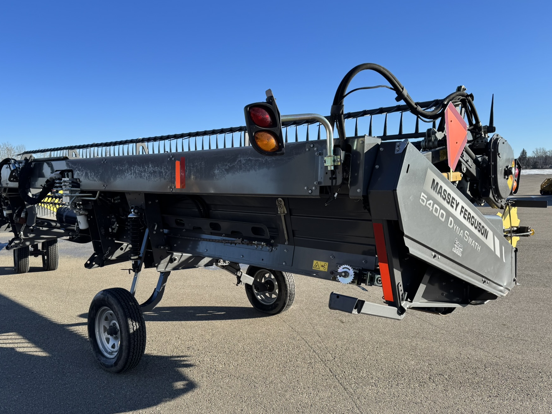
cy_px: 223
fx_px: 447
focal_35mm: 28
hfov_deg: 63.2
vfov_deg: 49.7
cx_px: 243
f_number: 1.78
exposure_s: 1/2959
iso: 80
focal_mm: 6.76
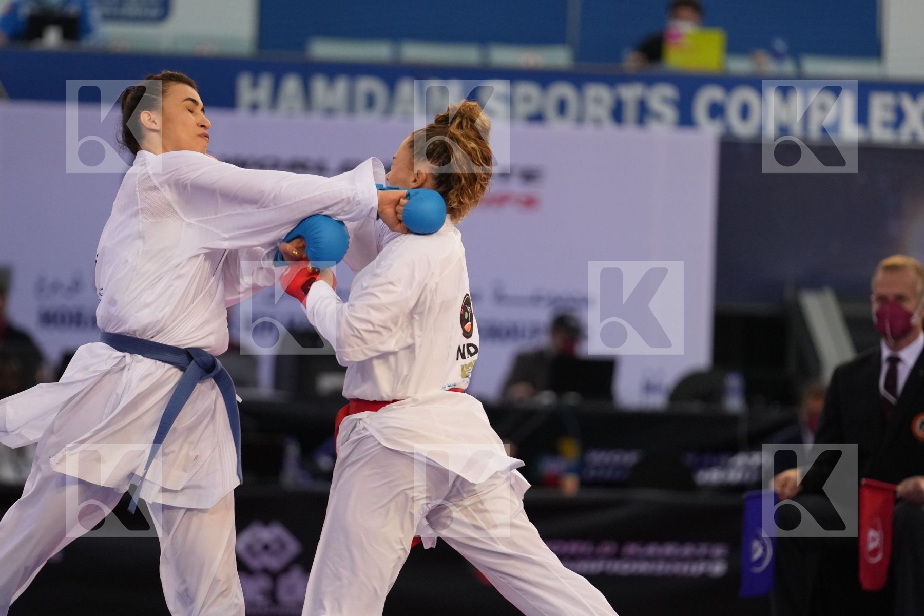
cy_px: 308
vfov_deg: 4.6
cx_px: 462
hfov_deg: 6.9
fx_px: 7699
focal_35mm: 300
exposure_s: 1/1000
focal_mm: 200
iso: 2000
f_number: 2.8
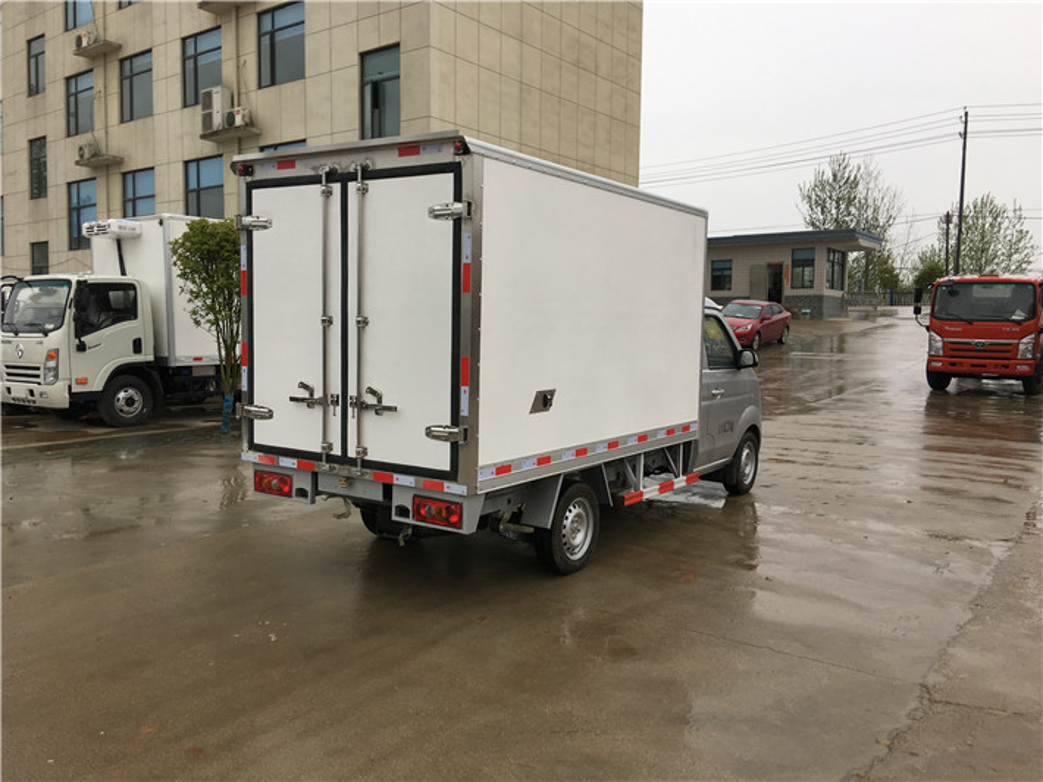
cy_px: 391
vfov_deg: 48.2
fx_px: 873
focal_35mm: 29
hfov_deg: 61.7
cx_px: 522
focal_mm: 4.15
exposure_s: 1/108
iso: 25
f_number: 2.2
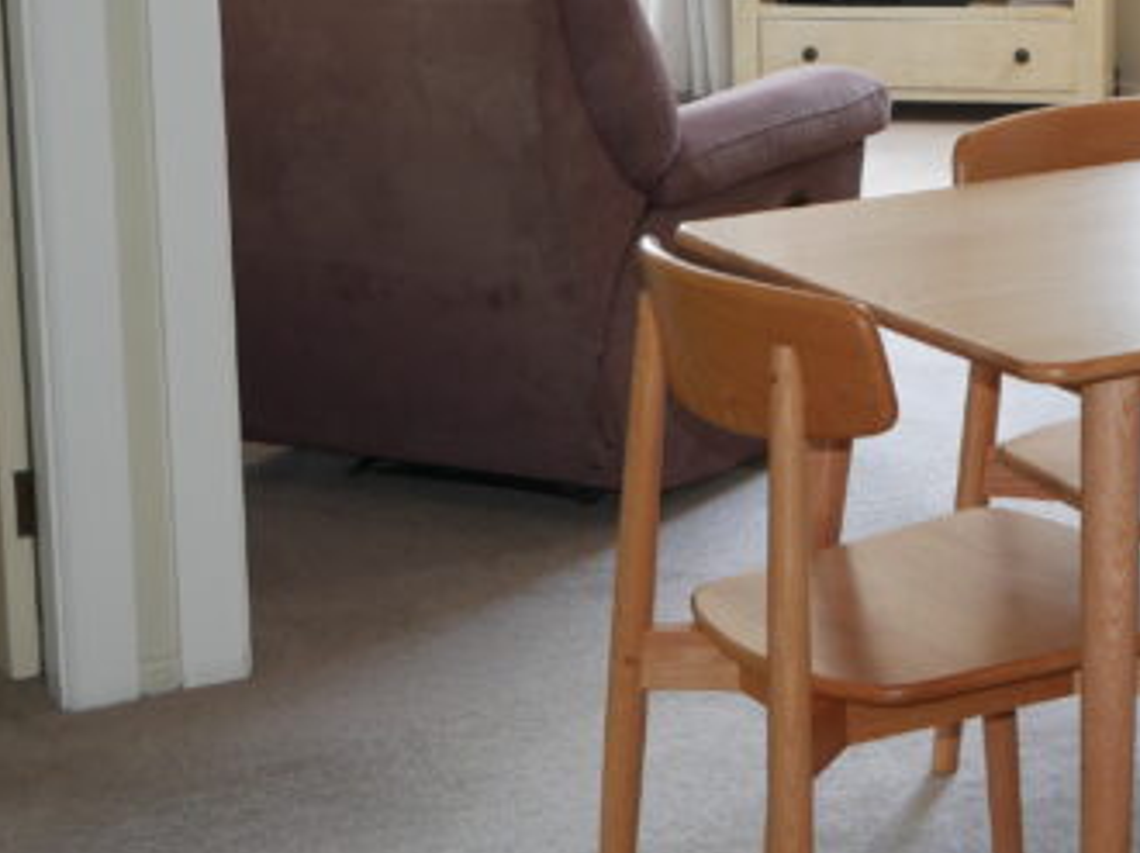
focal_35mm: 97
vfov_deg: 15.1
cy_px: 93
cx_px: 957
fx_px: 3192
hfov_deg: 20.0
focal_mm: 20
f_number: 4.1
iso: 200
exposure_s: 1/30
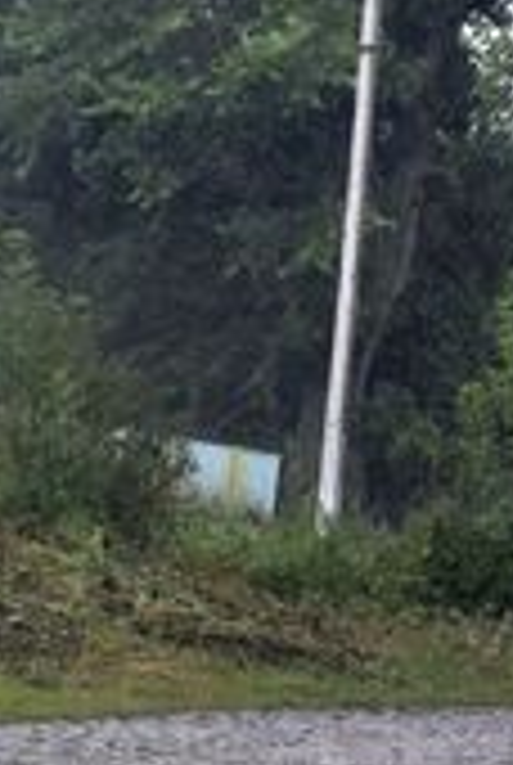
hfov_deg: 3.8
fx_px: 7731
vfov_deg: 5.7
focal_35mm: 363
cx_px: 243
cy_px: 578
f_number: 5.6
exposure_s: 1/500
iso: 800
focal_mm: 55
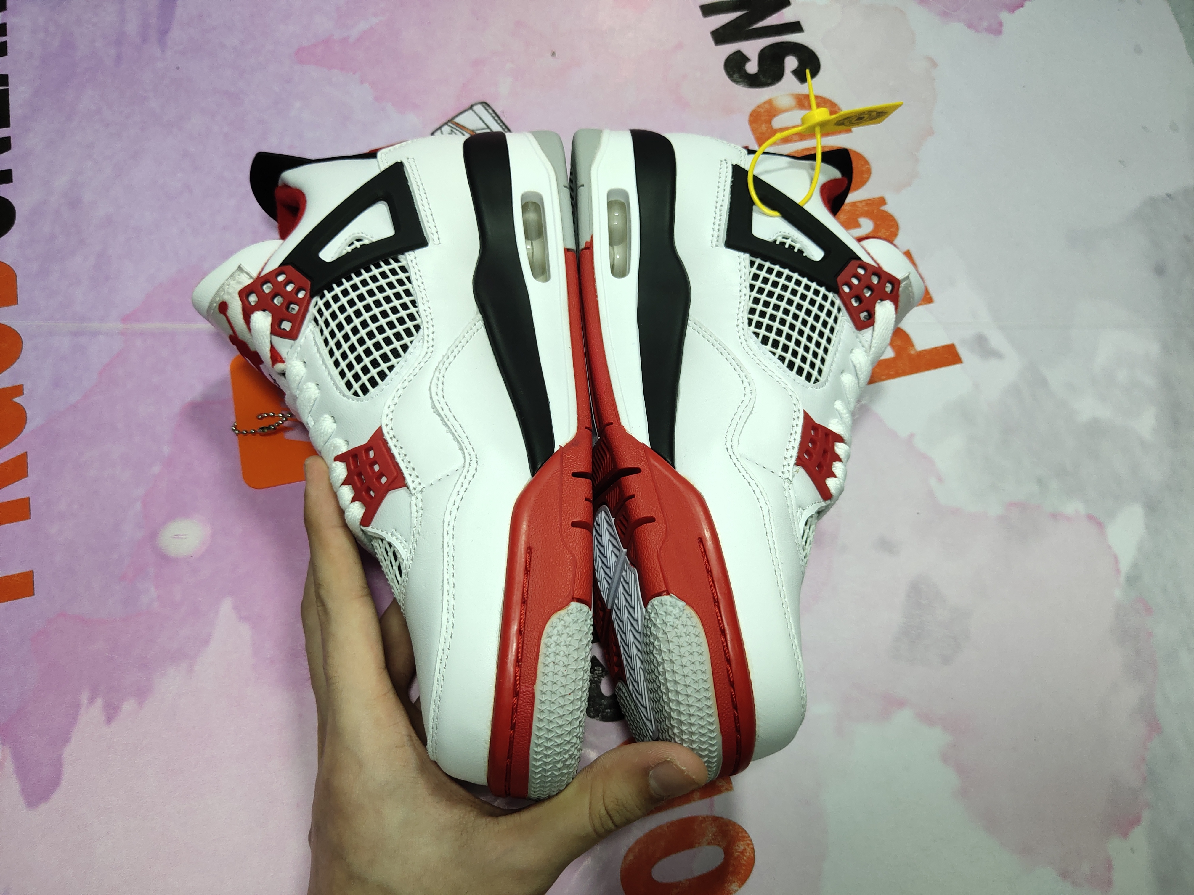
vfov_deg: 46.8
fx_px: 1035
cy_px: 448
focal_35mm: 30
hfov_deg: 60.0
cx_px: 597
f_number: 1.79
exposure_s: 1/100
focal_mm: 4.35
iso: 75
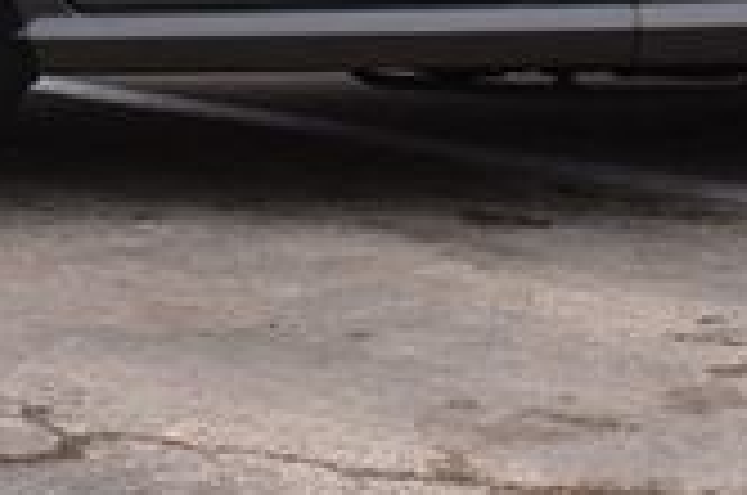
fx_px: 3478
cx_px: 198
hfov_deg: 12.2
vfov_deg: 8.0
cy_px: -248
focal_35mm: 168
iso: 400
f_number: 8
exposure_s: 1/60
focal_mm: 29
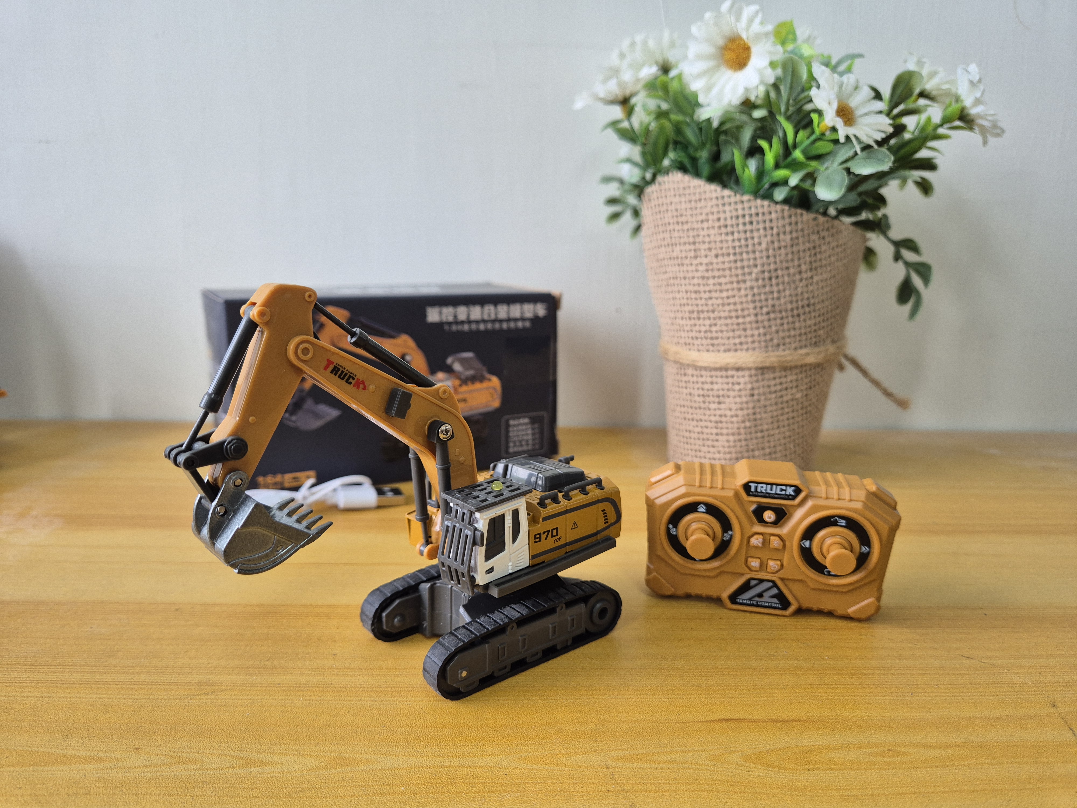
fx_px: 716
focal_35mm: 23
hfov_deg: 73.9
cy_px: 404
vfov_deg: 58.9
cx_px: 538
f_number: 1.8
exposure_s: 1/100
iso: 160
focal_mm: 5.4
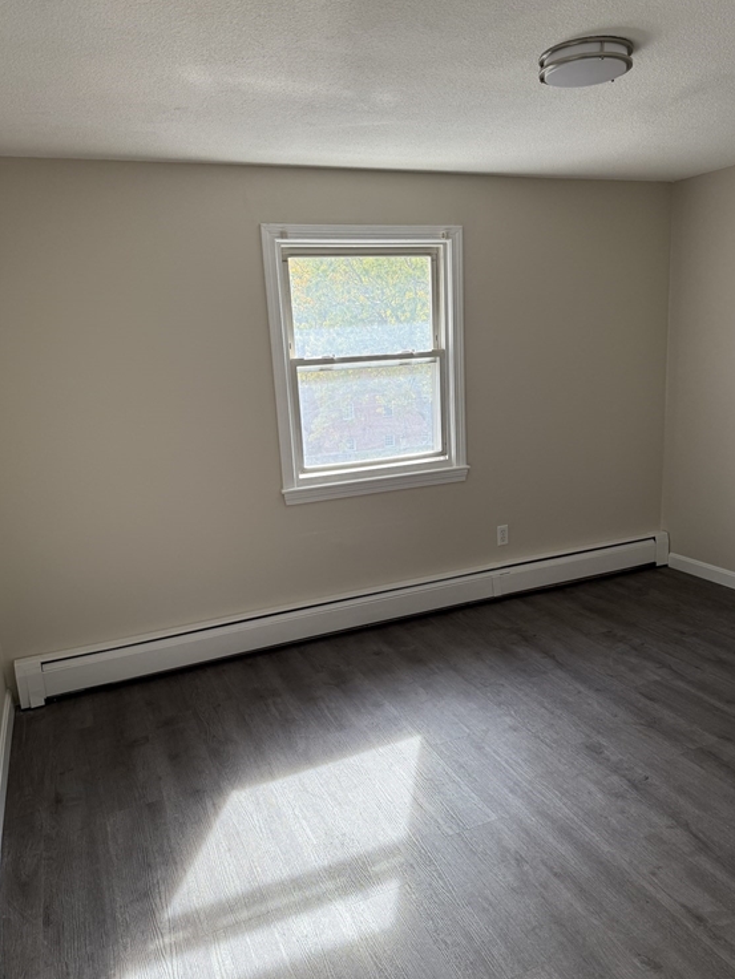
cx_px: 360
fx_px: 708
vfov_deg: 69.4
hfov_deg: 54.9
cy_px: 494
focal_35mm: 25
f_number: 1.78
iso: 125
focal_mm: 6.76
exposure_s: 1/243
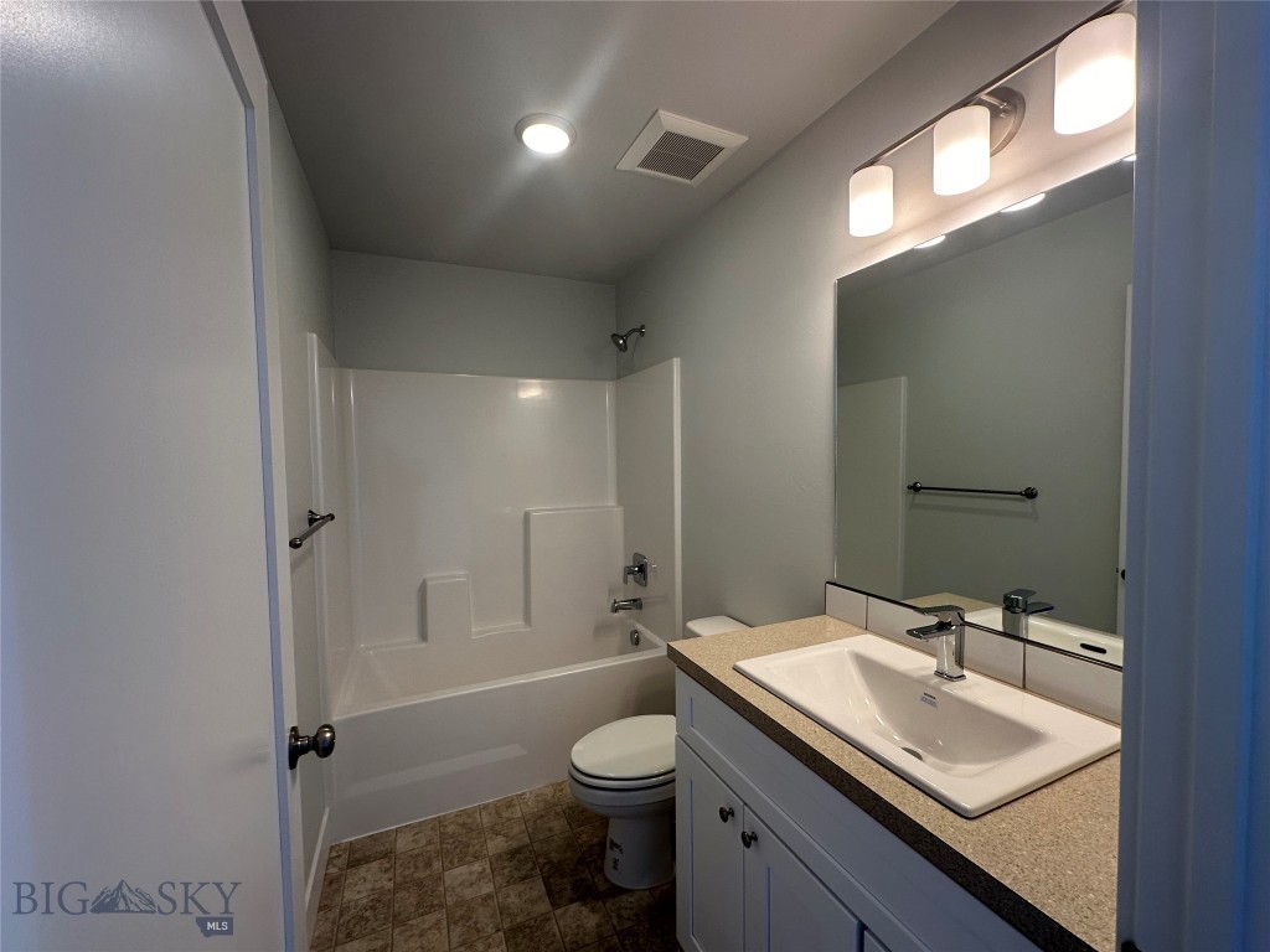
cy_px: 476
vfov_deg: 85.7
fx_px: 514
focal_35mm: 14
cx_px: 635
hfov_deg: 102.1
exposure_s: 1/120
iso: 80
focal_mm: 2.22
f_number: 2.2
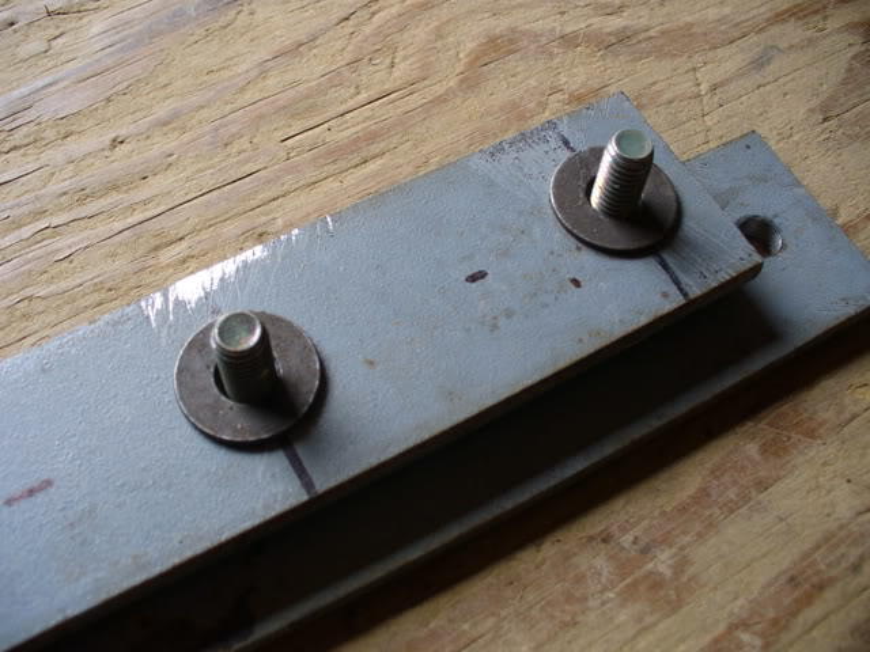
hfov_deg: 50.1
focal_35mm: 37
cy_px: 326
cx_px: 435
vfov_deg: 38.7
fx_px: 930
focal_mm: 6.1
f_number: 2.8
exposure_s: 1/125
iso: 80
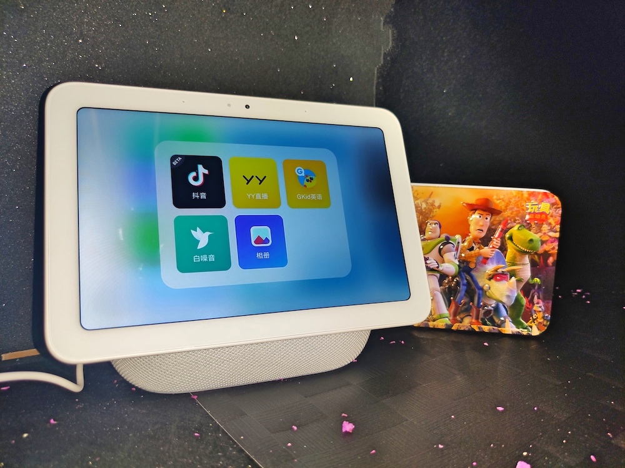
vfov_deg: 53.1
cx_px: 312
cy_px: 234
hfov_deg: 67.3
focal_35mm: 26
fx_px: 469
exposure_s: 1/120
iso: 361
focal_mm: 4.75
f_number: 1.47
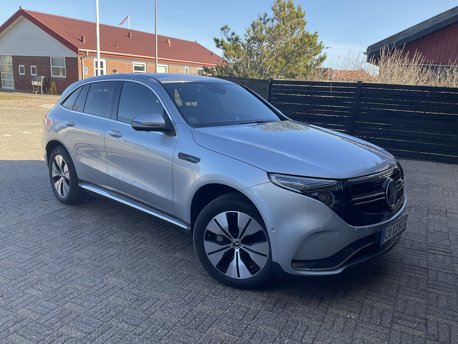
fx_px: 384
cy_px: 172
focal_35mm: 29
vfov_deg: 48.2
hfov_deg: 61.7
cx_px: 229
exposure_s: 1/327
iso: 16
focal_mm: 3
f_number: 1.8
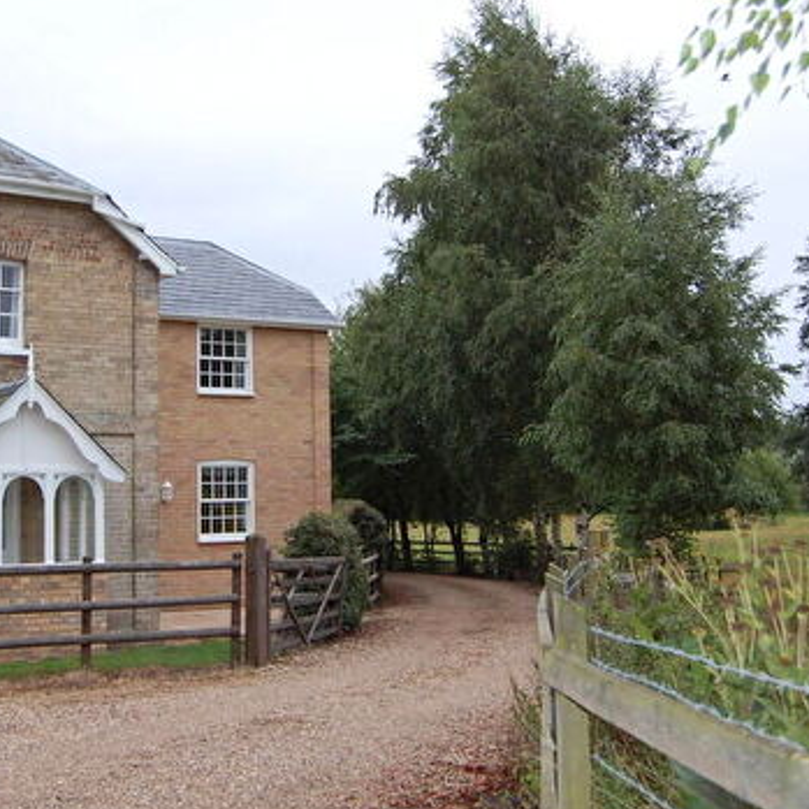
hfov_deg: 36.6
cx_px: 301
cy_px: 336
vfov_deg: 36.7
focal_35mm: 46
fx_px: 1216
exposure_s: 1/500
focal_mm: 18
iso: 400
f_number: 4
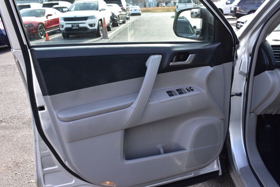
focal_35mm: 33
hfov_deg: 57.2
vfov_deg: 39.9
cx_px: 140
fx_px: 257
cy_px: 94
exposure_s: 1/160
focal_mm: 22
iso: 400
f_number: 9
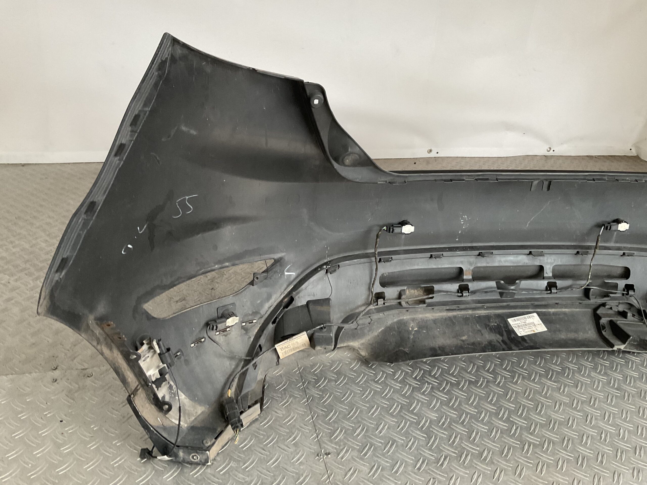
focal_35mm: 29
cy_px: 242
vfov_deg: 48.2
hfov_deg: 61.7
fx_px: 542
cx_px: 324
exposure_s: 1/60
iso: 200
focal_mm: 3
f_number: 1.8
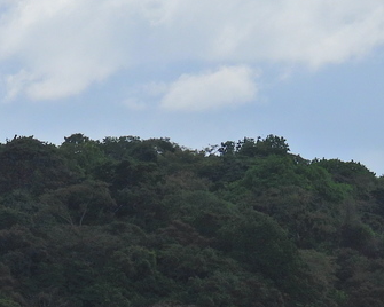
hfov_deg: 3.4
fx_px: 6353
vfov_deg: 2.8
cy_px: 395
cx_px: -342
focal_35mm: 559
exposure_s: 1/1600
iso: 100
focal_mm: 26.8
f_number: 4.5
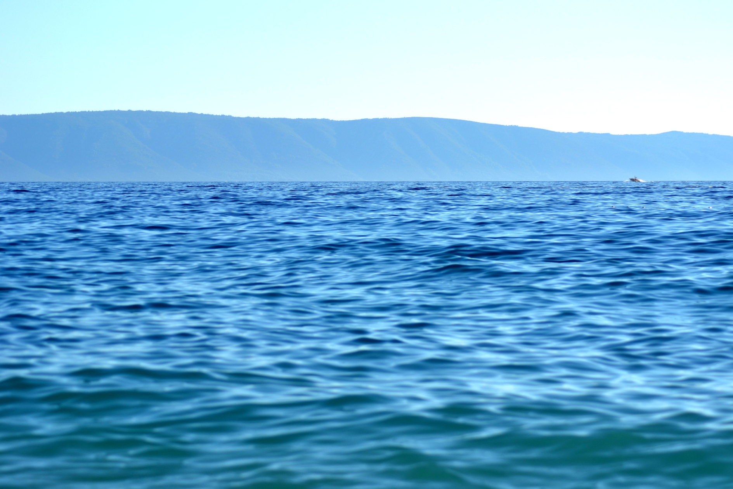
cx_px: 366
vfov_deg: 9.9
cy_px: 244
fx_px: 2810
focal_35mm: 138
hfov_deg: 14.9
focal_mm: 92
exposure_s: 1/500
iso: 100
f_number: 5.6
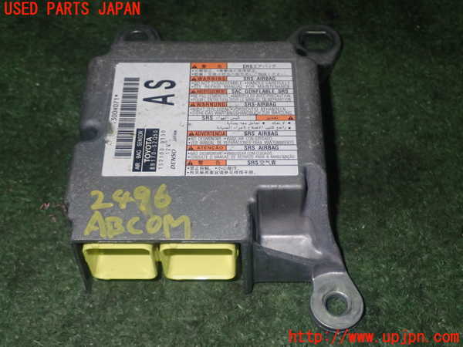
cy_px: 174
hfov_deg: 38.2
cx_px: 232
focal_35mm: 50
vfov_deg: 29.1
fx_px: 669
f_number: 9
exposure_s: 1/50
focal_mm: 9.01
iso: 400
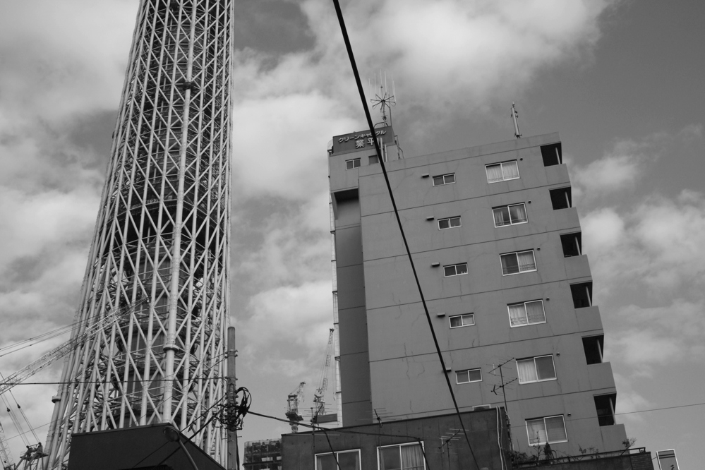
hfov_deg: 46.4
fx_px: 822
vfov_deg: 31.9
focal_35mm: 42
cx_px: 354
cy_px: 231
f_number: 9
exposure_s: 1/400
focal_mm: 24.2
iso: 200
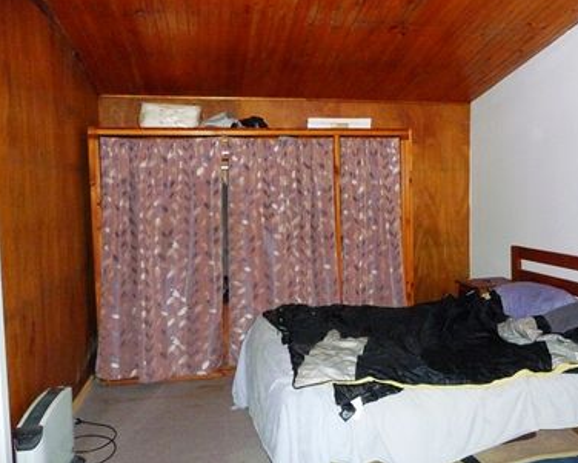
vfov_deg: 43.4
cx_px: 360
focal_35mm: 34
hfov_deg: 52.3
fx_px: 582
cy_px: 227
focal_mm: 4.7
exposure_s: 1/8
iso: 640
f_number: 3.3
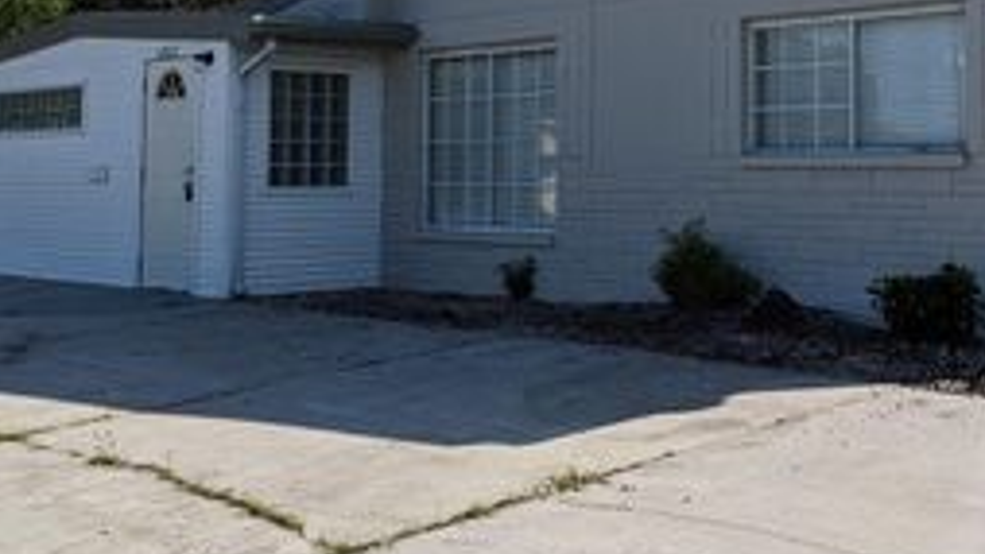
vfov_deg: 20.4
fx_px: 1515
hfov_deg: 35.7
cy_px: 91
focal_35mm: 58
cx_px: 655
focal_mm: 4.38
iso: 62
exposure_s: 1/3356
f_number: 1.73
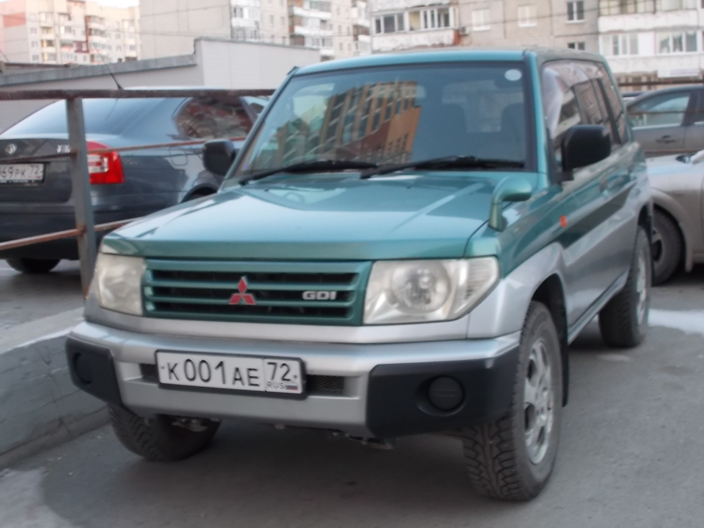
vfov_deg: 29.1
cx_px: 352
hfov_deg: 38.2
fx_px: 1017
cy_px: 264
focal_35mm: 50
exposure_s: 1/8
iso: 200
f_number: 4.5
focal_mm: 9
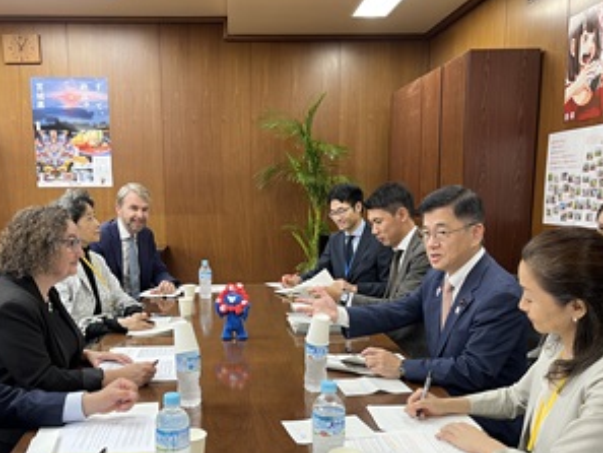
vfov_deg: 40.3
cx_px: 252
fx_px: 610
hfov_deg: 52.4
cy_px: 299
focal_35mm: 35
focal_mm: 5.1
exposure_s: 1/50
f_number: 1.6
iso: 80
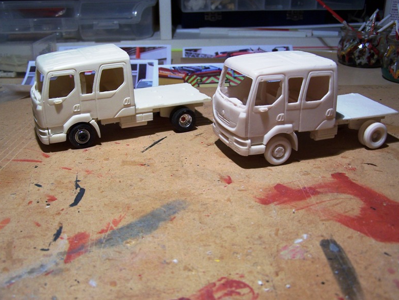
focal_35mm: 39
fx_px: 450
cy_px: 148
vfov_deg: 36.8
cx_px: 199
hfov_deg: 47.8
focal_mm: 6.3
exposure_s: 1/45
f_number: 2.8
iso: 80
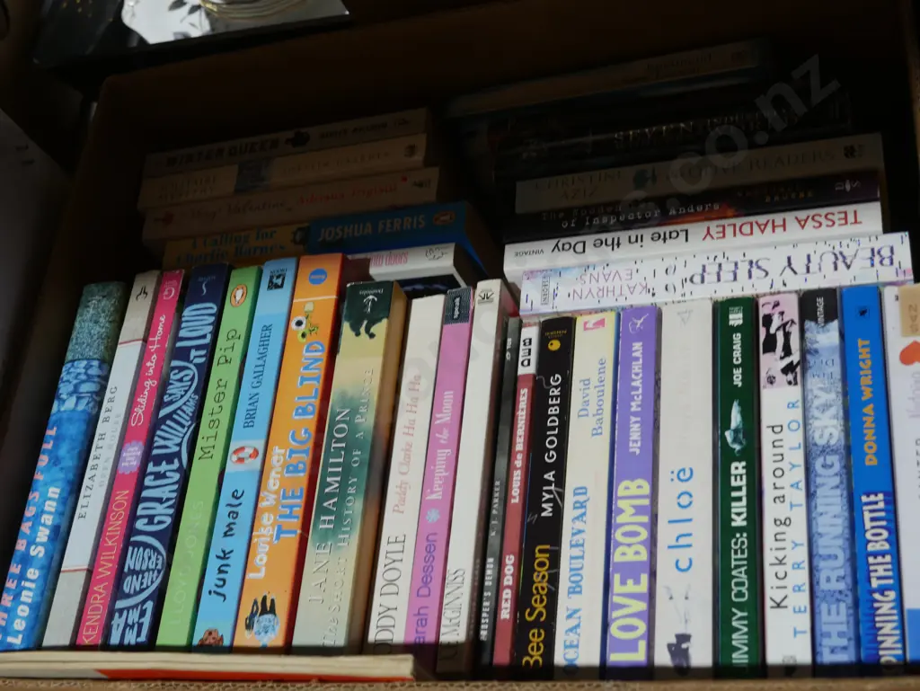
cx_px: 460
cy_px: 346
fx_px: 1276
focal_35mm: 48
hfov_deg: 39.6
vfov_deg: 30.3
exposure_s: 1/60
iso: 400
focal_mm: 24
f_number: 5.6
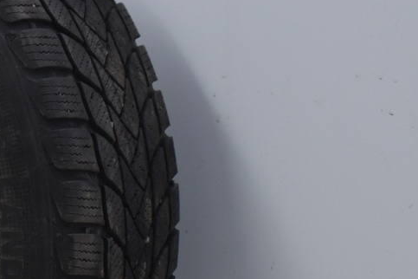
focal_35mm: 151
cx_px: -150
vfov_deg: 9.1
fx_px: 1753
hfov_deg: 13.1
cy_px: 224
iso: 720
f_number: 4.2
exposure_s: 1/60
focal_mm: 30
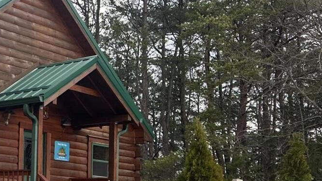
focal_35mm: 78
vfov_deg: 15.0
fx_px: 666
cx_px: -126
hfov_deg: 23.2
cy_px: 207
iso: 80
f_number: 1.78
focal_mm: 6.86
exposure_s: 1/1009
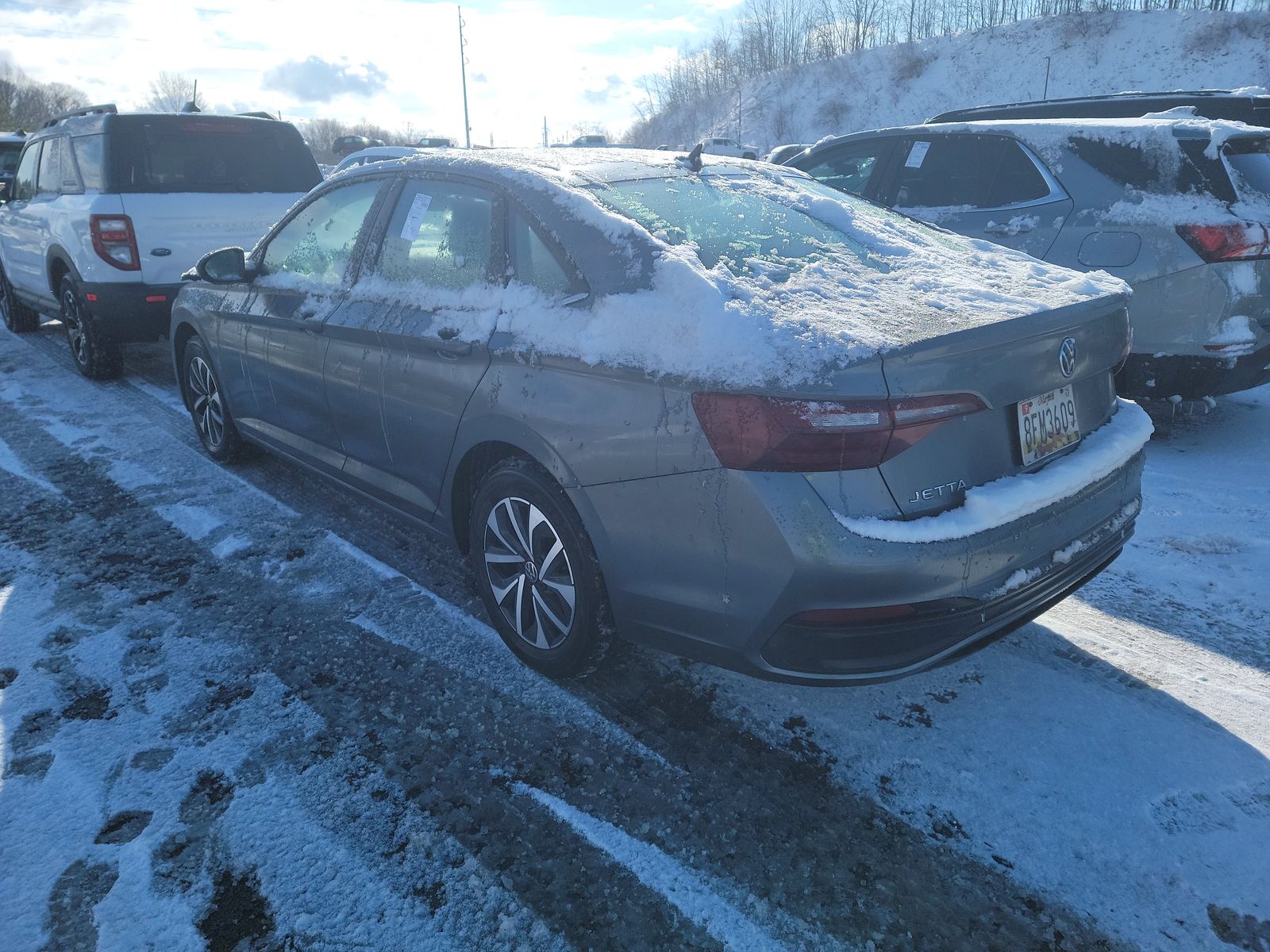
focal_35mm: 24
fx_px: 881
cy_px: 476
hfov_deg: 71.6
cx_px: 635
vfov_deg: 56.8
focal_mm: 6.7
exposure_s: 1/1248
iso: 50
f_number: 1.8
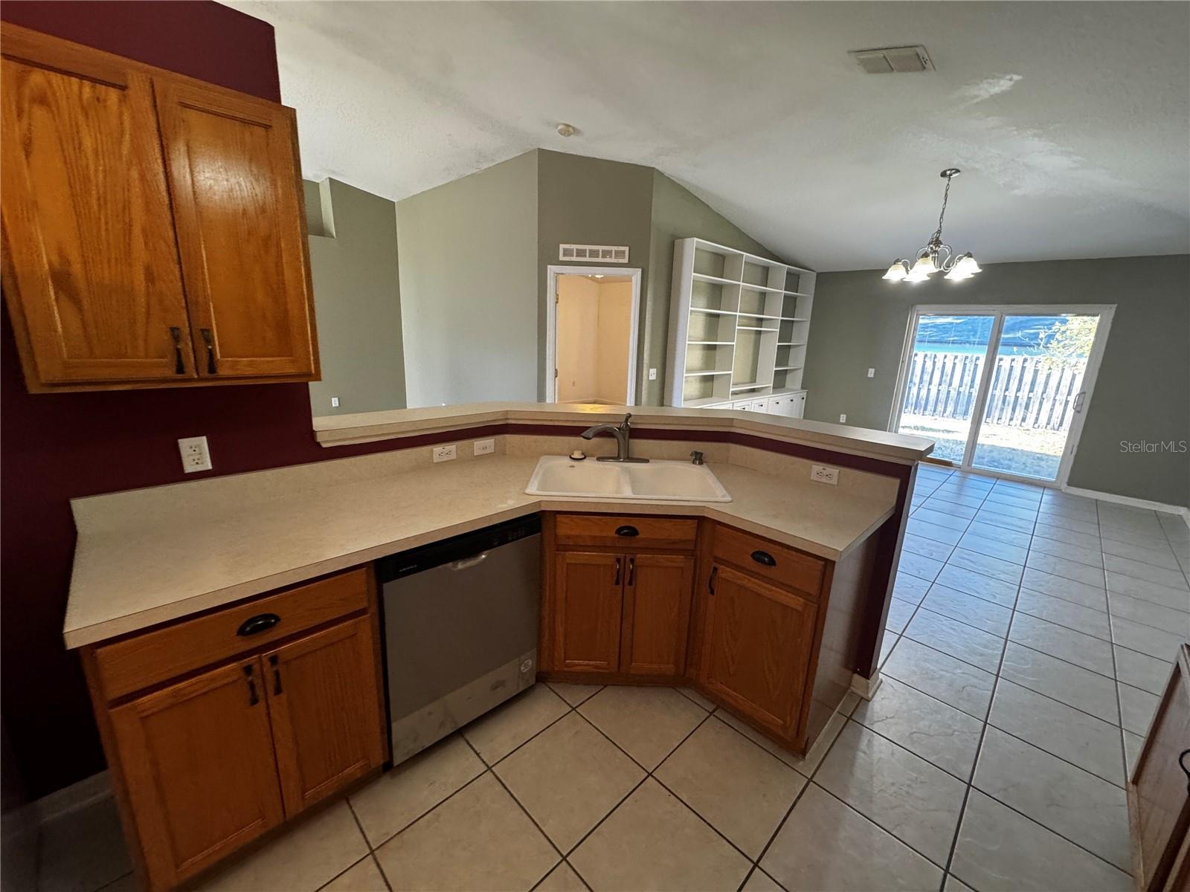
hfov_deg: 102.1
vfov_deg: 85.7
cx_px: 595
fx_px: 481
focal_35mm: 14
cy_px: 446
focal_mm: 2.22
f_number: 2.2
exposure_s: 1/60
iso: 320
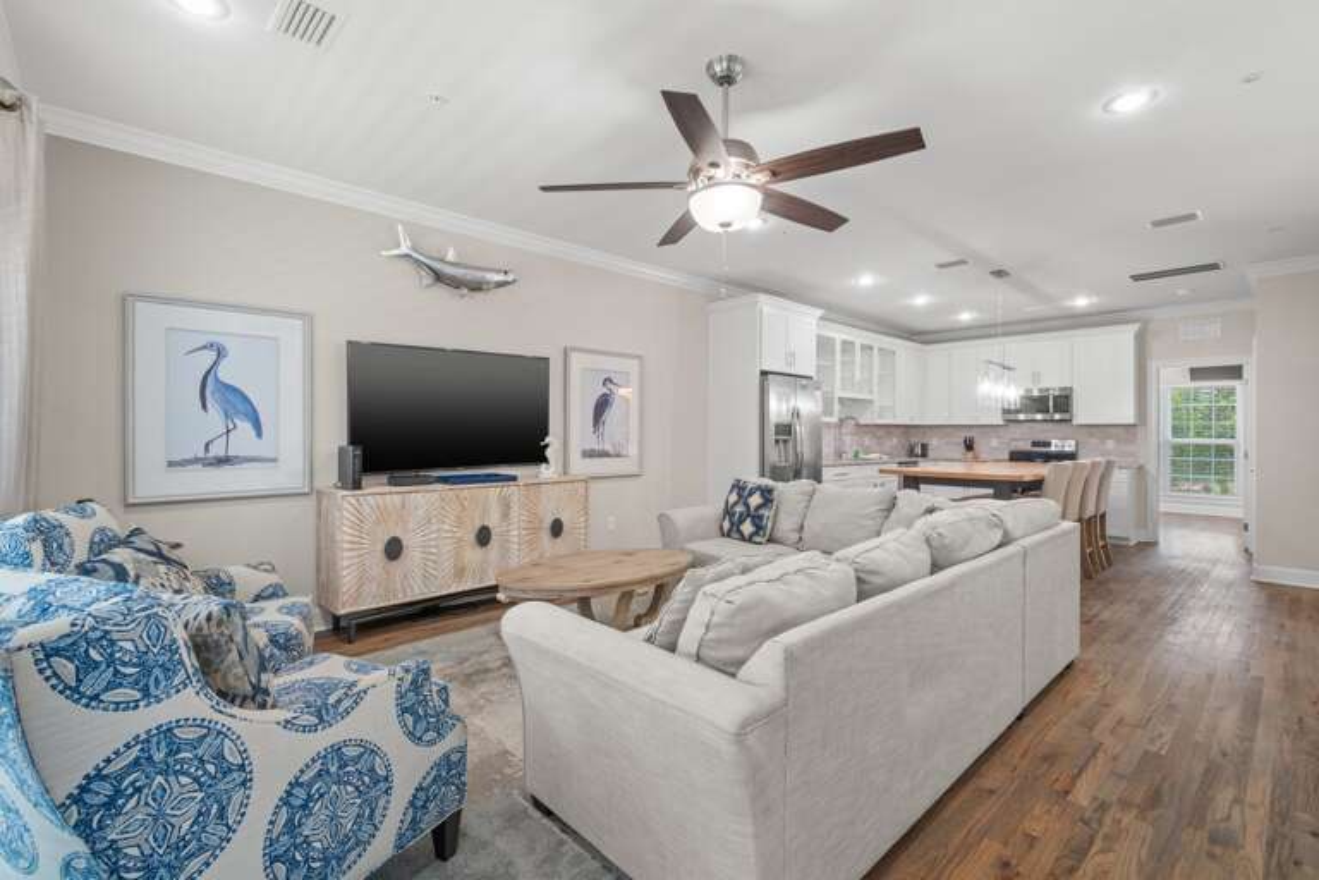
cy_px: 440
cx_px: 660
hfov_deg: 100.4
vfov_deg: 77.3
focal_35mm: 15
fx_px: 550
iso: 400
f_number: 9
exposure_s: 3.2
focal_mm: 10
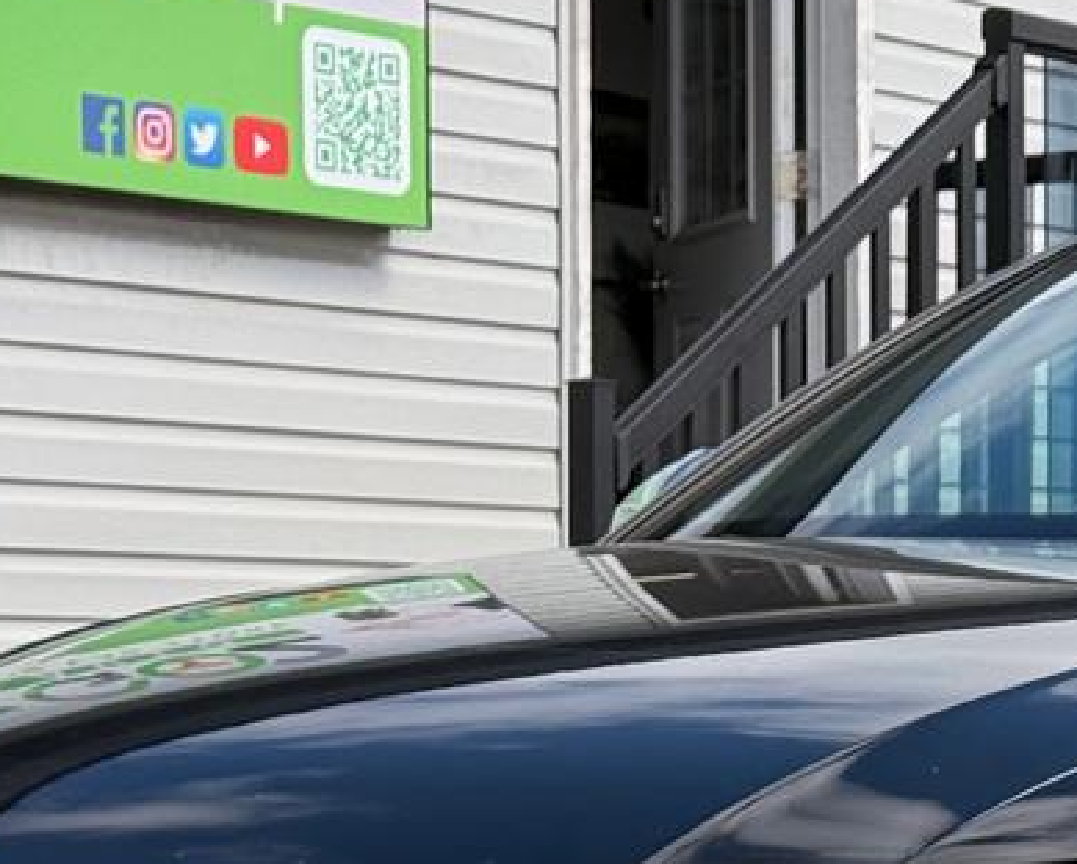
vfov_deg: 10.0
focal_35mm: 154
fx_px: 4914
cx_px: 1207
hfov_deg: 12.3
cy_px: 756
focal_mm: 6.76
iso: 80
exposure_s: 1/3534
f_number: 1.78
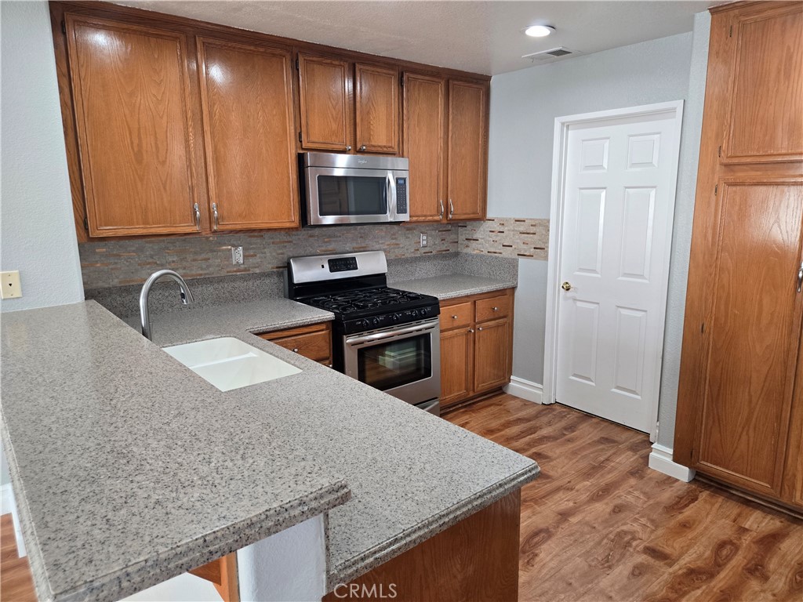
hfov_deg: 73.9
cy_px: 301
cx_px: 402
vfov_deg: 58.9
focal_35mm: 23
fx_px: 534
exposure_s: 1/120
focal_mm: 5.4
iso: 160
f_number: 1.8
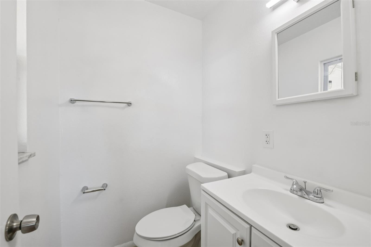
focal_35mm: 15
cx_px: 186
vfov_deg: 77.3
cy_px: 124
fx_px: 155
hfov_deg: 100.4
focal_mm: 15
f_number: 8
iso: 400
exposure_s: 1/20
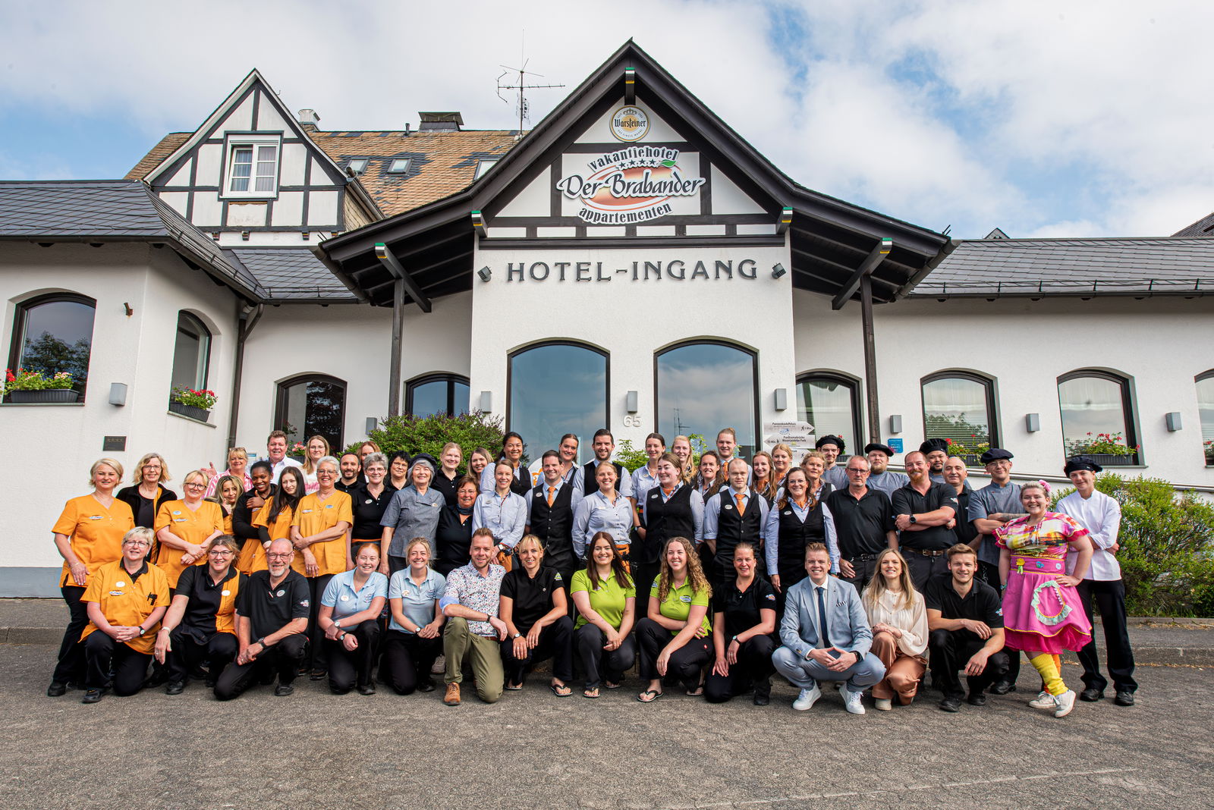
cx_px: 607
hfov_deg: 73.7
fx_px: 810
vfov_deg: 53.2
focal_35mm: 24
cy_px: 405
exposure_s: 1/250
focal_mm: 24
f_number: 8
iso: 400
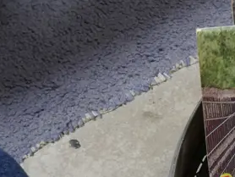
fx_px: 802
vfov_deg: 12.3
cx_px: 372
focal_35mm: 118
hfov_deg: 15.2
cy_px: 203
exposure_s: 1/60
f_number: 3.6
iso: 400
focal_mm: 16
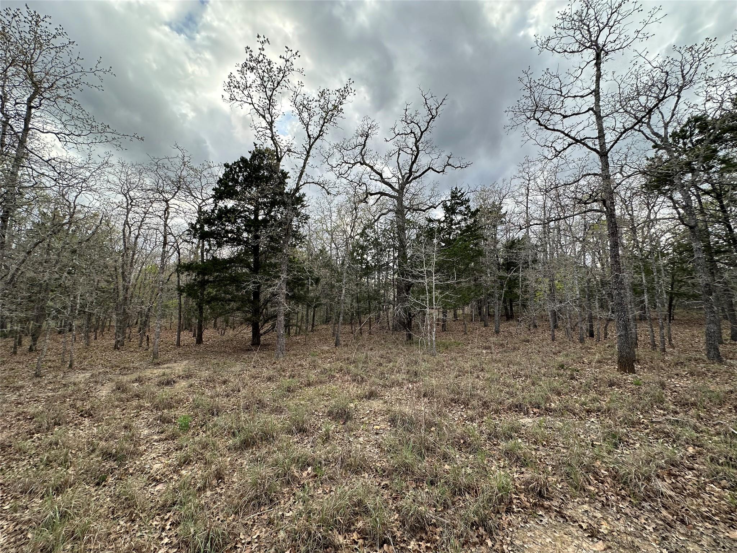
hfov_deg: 102.1
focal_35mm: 14
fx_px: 298
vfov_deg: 85.7
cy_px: 276
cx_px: 368
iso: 40
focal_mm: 2.22
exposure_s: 1/447
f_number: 2.2
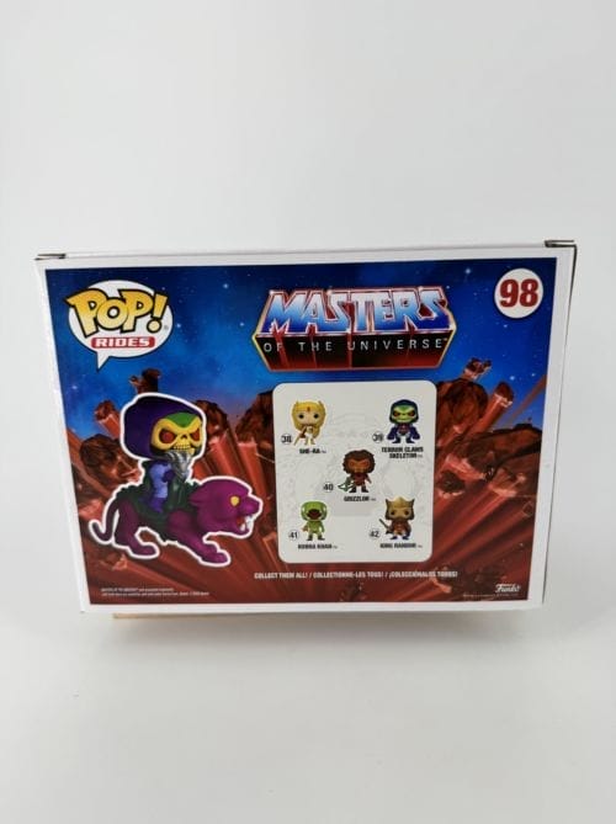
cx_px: 308
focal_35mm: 24
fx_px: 571
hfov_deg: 56.7
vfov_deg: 71.7
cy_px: 412
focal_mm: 6.76
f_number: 1.78
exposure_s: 1/888
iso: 80
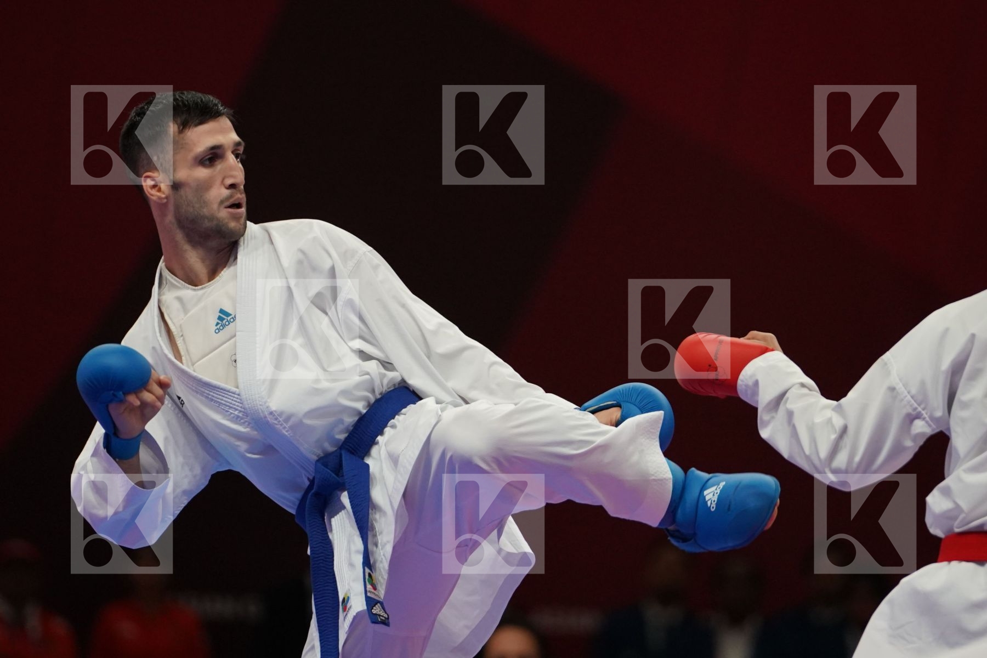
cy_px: 329
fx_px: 10390
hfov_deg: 5.4
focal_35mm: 379
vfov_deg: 3.6
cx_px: 494
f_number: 4
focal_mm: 253
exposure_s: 1/1000
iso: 2500
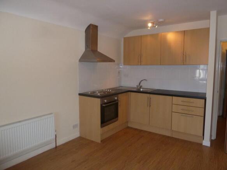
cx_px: 114
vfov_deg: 54.9
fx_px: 164
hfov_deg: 69.4
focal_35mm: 25
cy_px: 85
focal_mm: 4.1
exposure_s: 1/30
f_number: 3.3
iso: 200
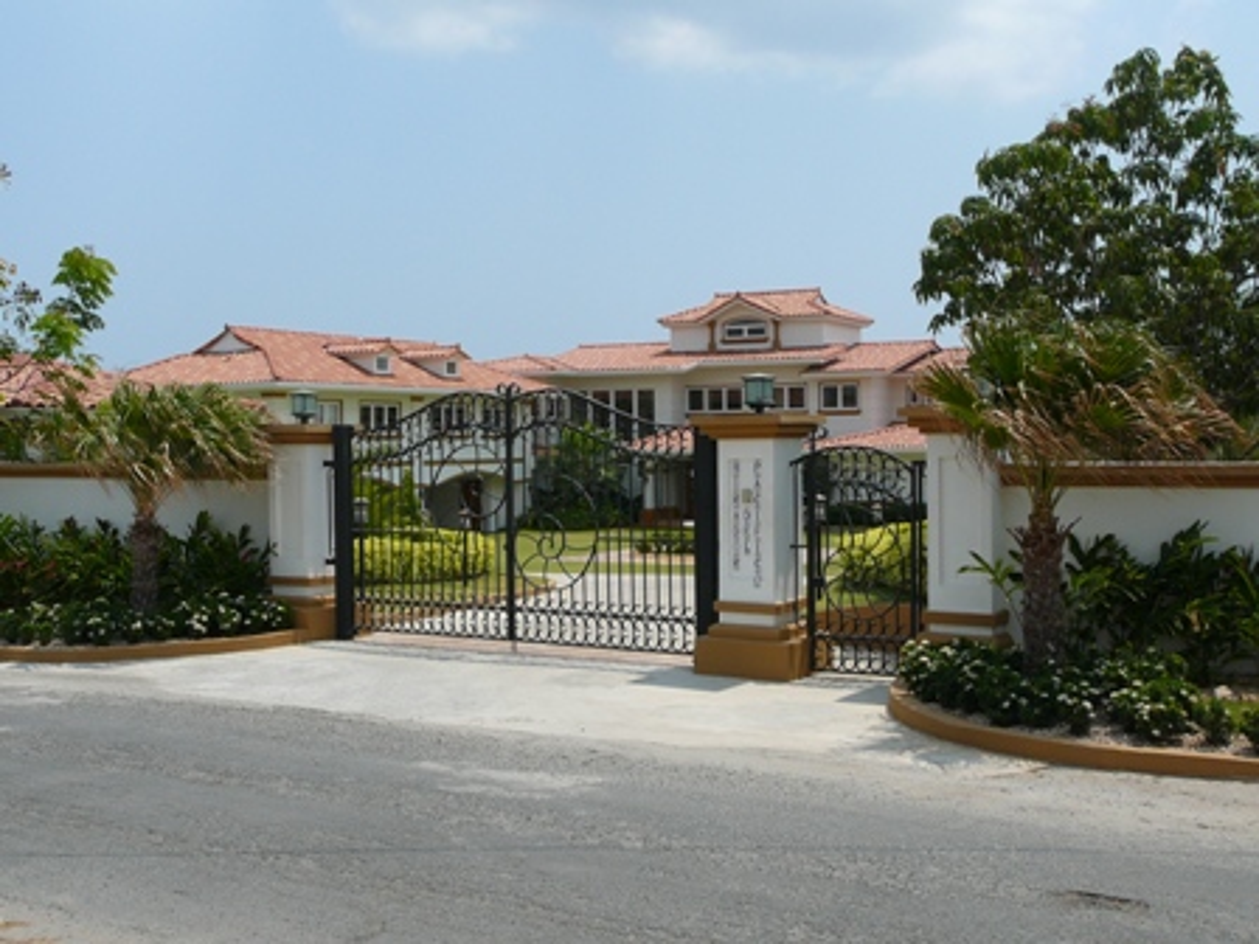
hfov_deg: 43.9
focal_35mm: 43
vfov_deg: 33.6
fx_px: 1564
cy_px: 472
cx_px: 630
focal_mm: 6.4
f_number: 5
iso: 80
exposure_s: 1/640
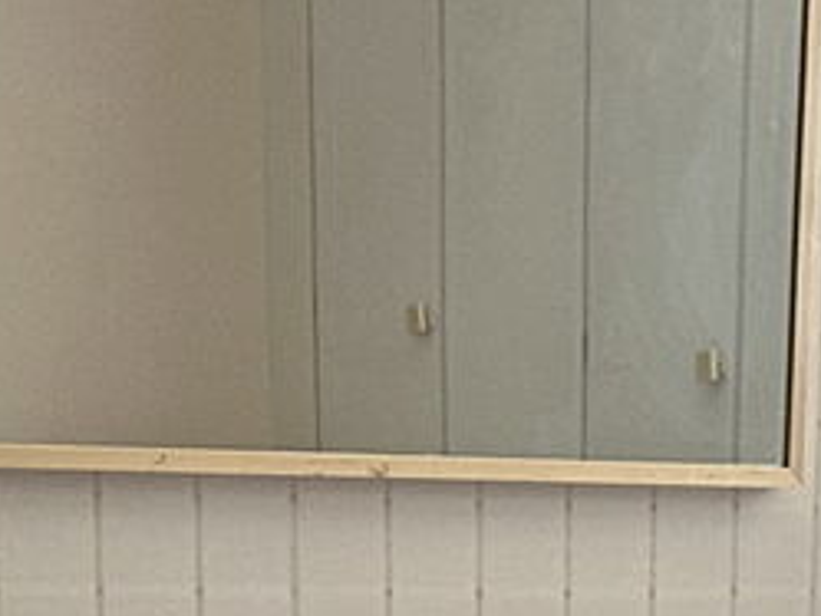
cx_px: 867
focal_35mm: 154
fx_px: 3654
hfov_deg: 12.6
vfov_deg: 8.6
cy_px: 1575
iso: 400
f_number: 1.78
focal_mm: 6.86
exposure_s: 1/60
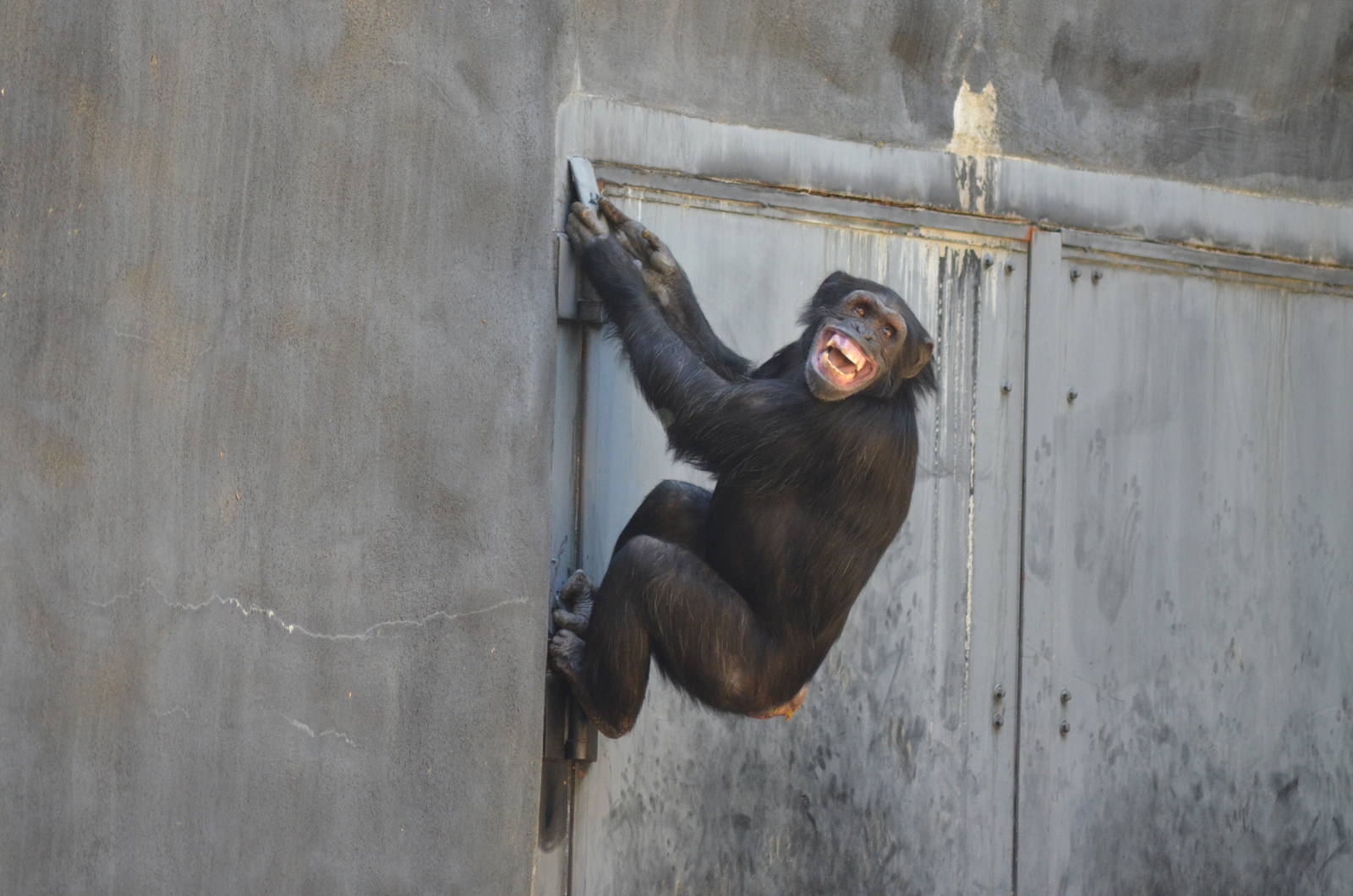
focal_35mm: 345
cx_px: 676
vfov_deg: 4.0
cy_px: 448
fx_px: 12940
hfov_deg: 6.0
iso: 1600
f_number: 5
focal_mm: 230
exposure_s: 1/400
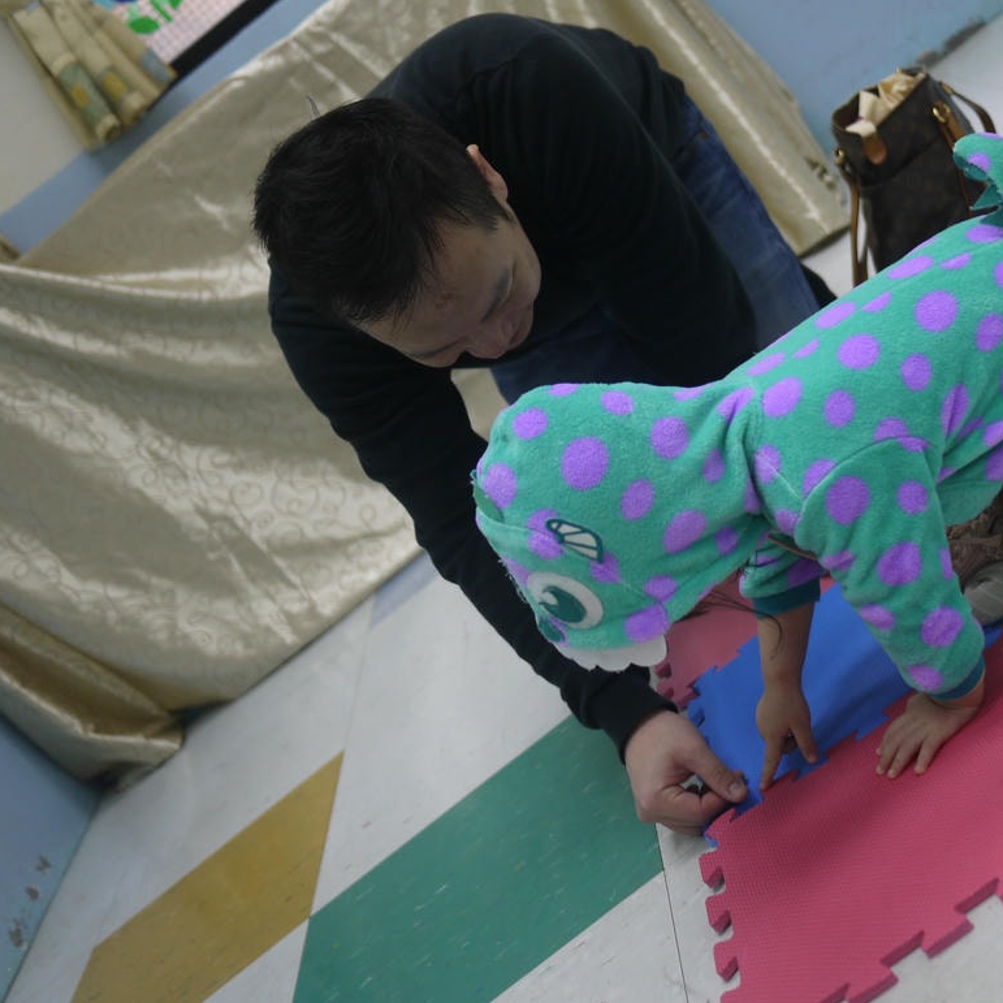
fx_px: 1803
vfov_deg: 31.1
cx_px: 757
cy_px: 480
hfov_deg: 30.5
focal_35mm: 55
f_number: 1.7
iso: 160
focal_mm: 20
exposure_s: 1/125
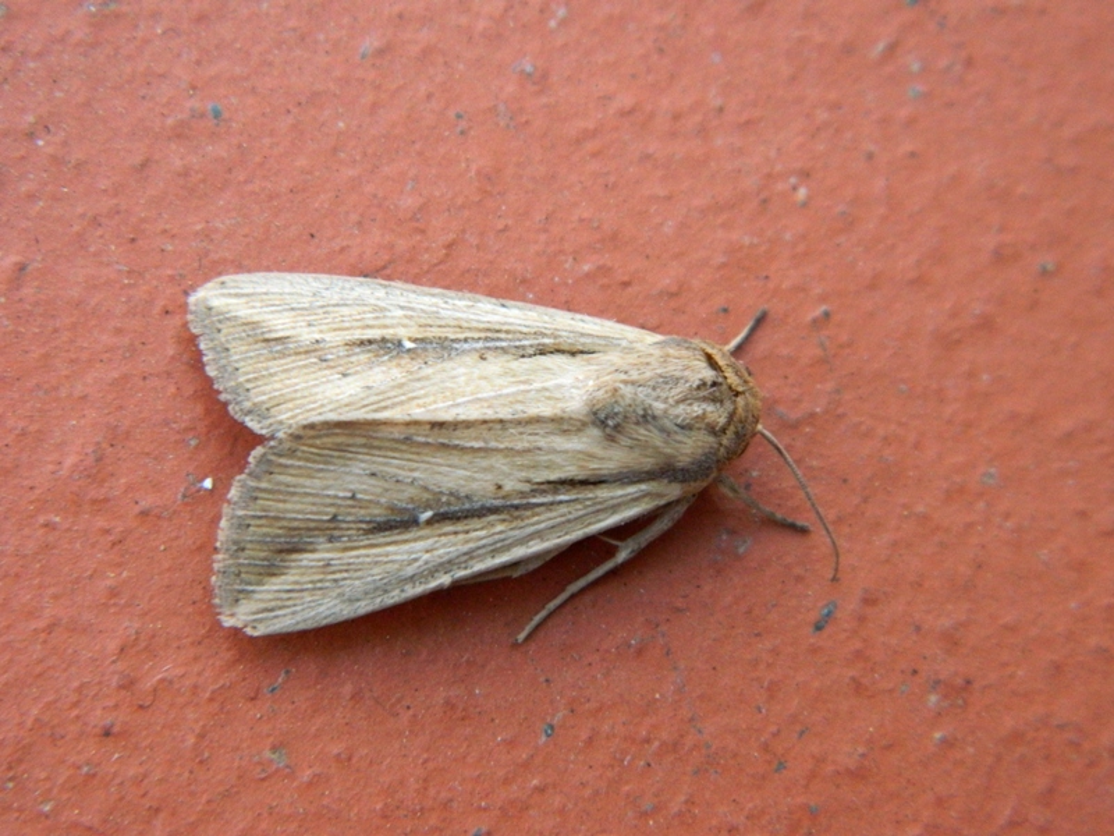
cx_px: 557
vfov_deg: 14.4
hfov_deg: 19.1
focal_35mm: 103
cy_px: 418
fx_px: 3315
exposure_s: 1/10
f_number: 4.5
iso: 450
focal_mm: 18.6
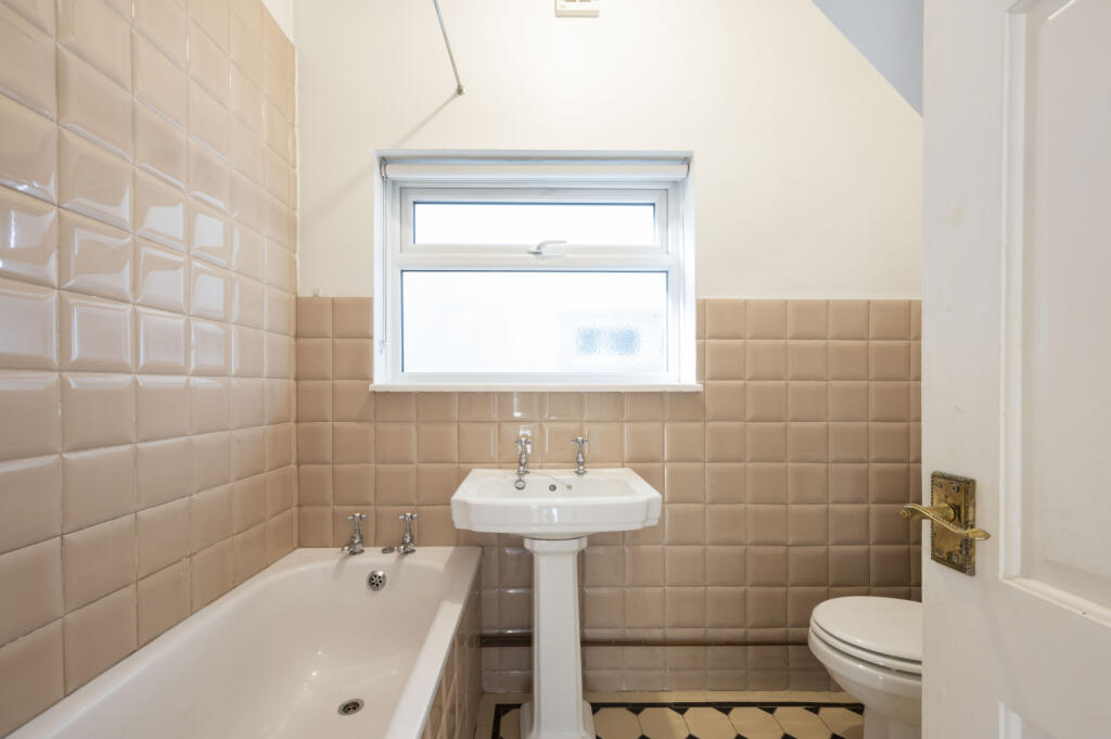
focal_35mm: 14
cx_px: 556
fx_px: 432
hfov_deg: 104.3
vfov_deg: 81.1
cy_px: 370
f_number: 16
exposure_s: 1.6
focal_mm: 14
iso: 200
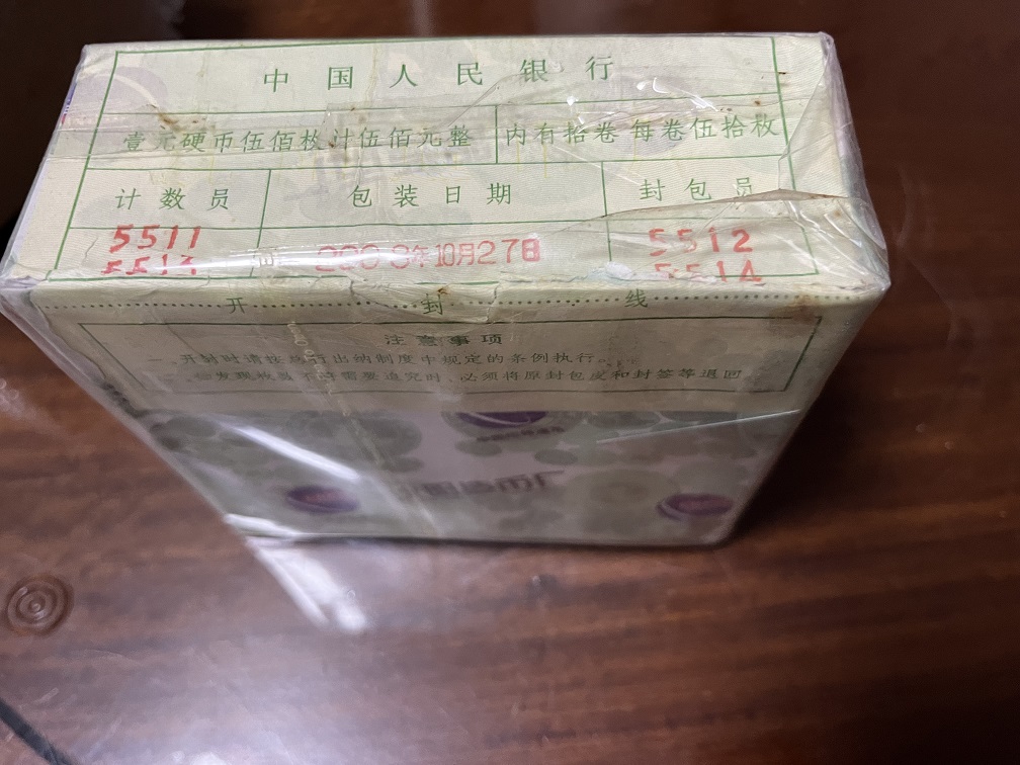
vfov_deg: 53.1
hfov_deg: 67.3
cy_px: 382
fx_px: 766
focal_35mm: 26
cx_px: 510
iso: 250
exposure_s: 1/60
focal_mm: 5.1
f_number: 1.6
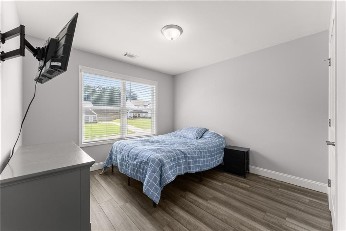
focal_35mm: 14
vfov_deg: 81.2
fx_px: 135
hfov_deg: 104.2
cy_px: 116
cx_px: 173
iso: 800
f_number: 7.1
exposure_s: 1/30
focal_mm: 14
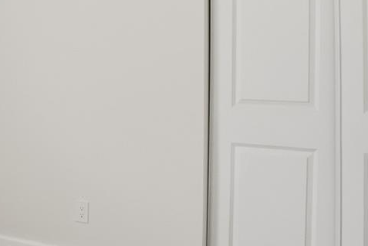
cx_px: -20
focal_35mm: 57
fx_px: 583
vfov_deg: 23.5
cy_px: 58
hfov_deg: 31.7
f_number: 6.3
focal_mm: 17
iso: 500
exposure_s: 1/250
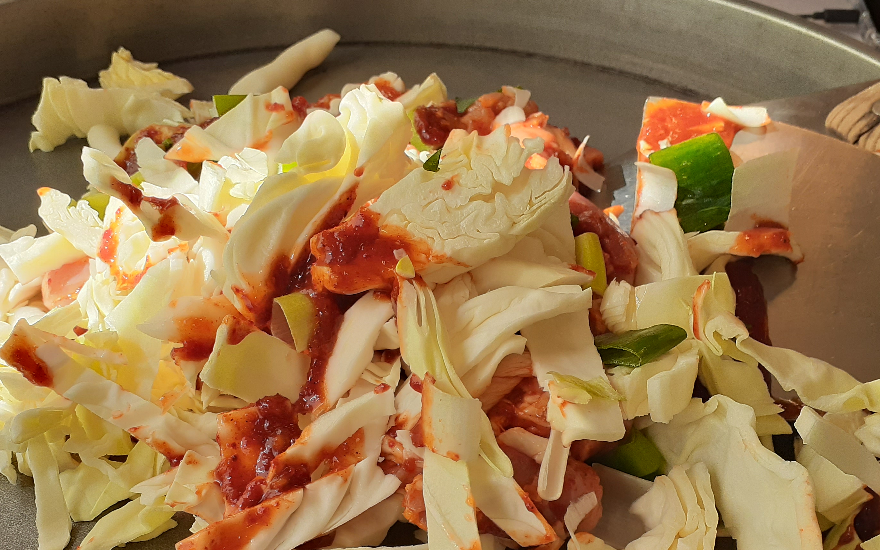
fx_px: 1031
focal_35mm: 43
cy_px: 439
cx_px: 385
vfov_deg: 29.2
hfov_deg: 46.1
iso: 40
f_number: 1.9
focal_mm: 3.6
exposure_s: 1/302
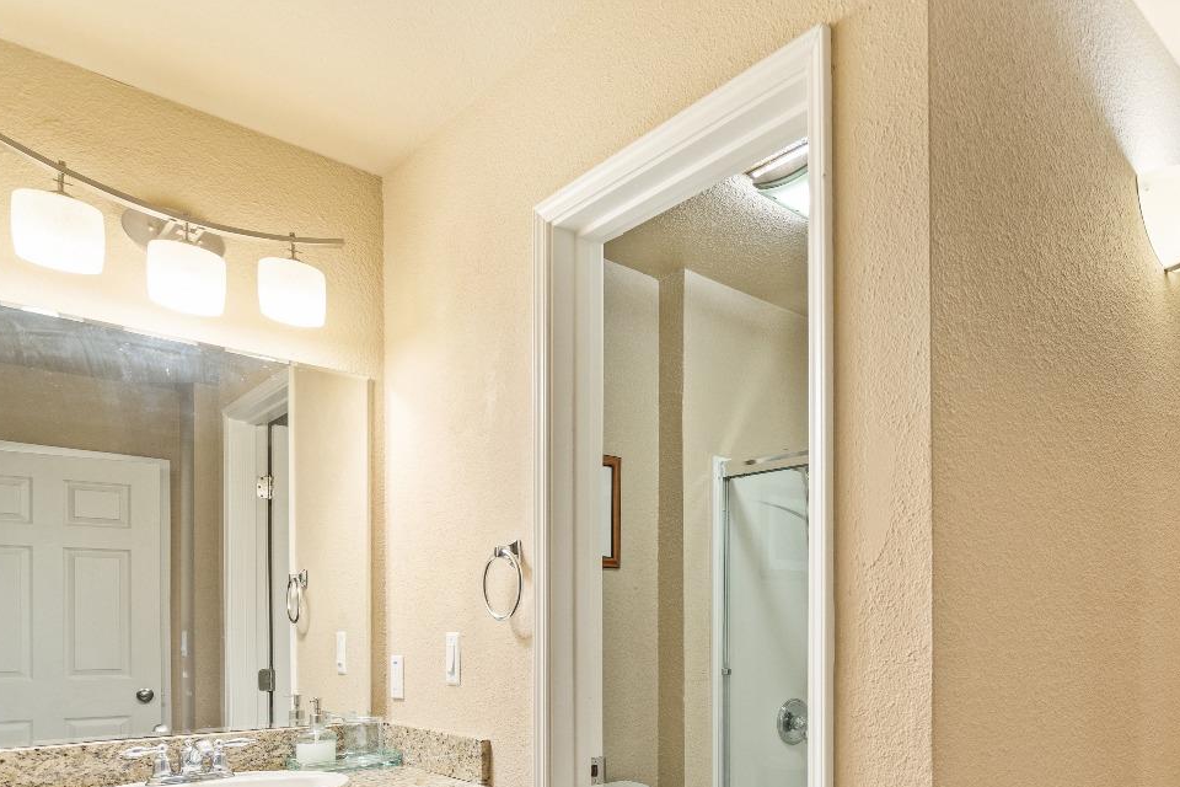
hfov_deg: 68.1
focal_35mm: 25
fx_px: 819
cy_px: 614
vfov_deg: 48.8
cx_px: 847
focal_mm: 16
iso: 400
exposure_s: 1.3
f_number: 8
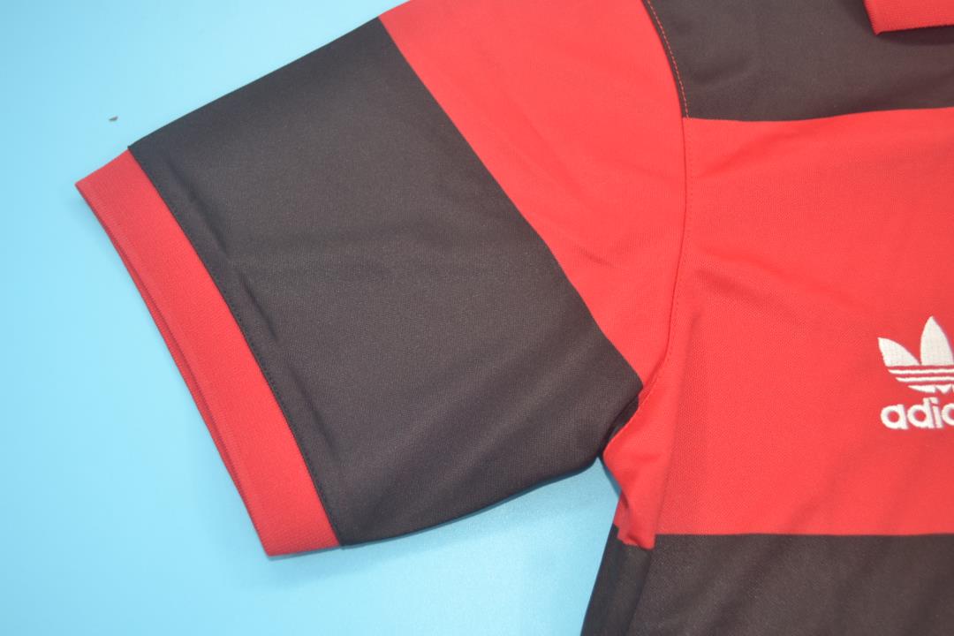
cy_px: 318
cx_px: 477
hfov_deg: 49.6
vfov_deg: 34.2
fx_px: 1033
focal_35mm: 39
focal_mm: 26
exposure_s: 1/60
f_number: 4.2
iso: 200
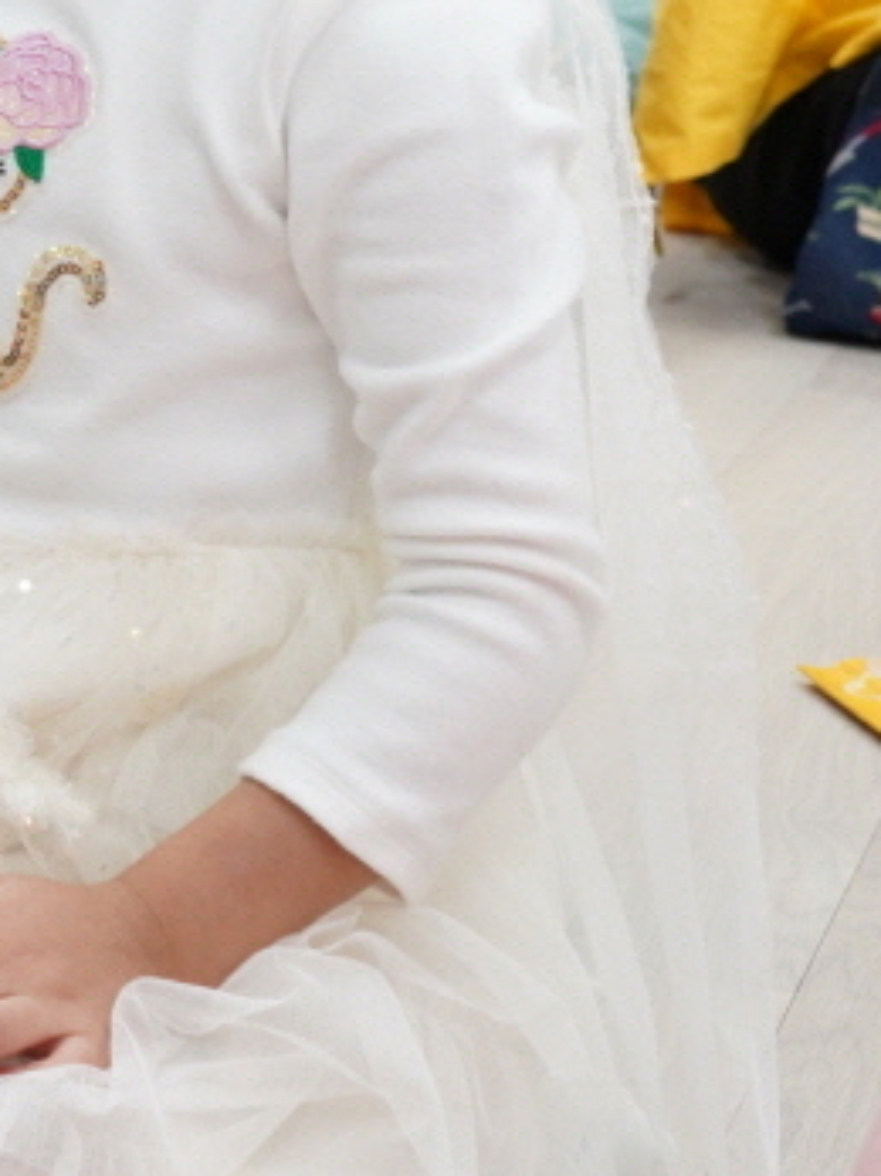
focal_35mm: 123
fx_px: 4176
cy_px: -7
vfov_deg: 15.7
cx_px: -485
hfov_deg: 11.5
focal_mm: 37
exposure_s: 1/60
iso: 2500
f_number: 7.1
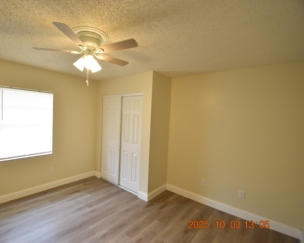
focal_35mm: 17
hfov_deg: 88.4
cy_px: 121
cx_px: 121
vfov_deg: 77.0
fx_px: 153
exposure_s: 1/90
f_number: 3.5
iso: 800
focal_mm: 10
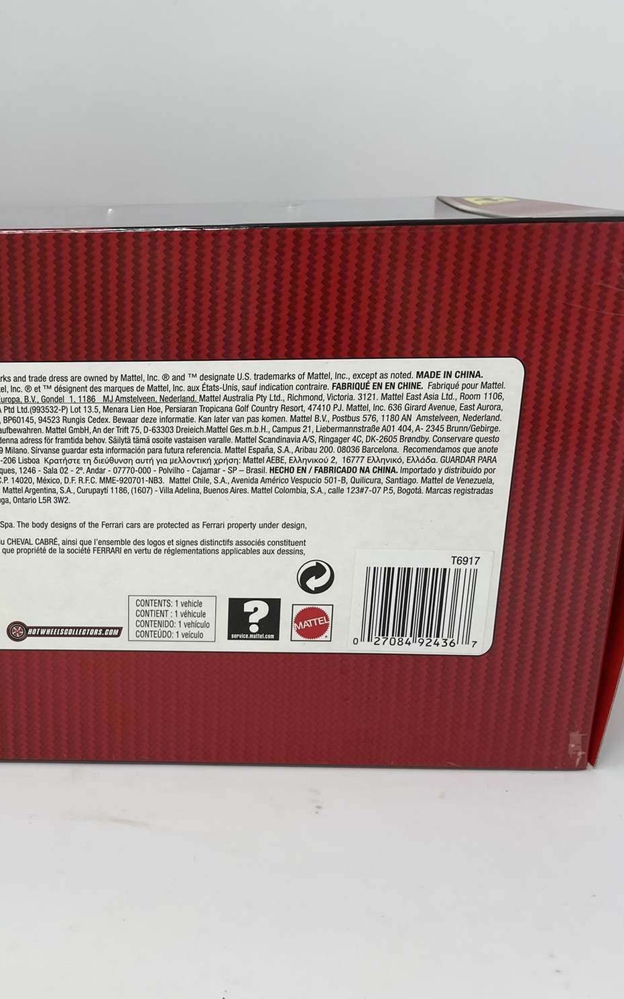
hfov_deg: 32.6
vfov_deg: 52.8
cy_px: 497
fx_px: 1007
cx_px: 54
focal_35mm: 37
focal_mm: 4.2
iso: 32
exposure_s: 1/337
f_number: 1.6
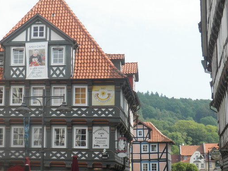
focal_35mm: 77
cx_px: 70
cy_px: 115
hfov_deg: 25.2
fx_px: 507
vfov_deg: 19.1
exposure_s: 1/320
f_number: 4.2
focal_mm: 8.7
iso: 64
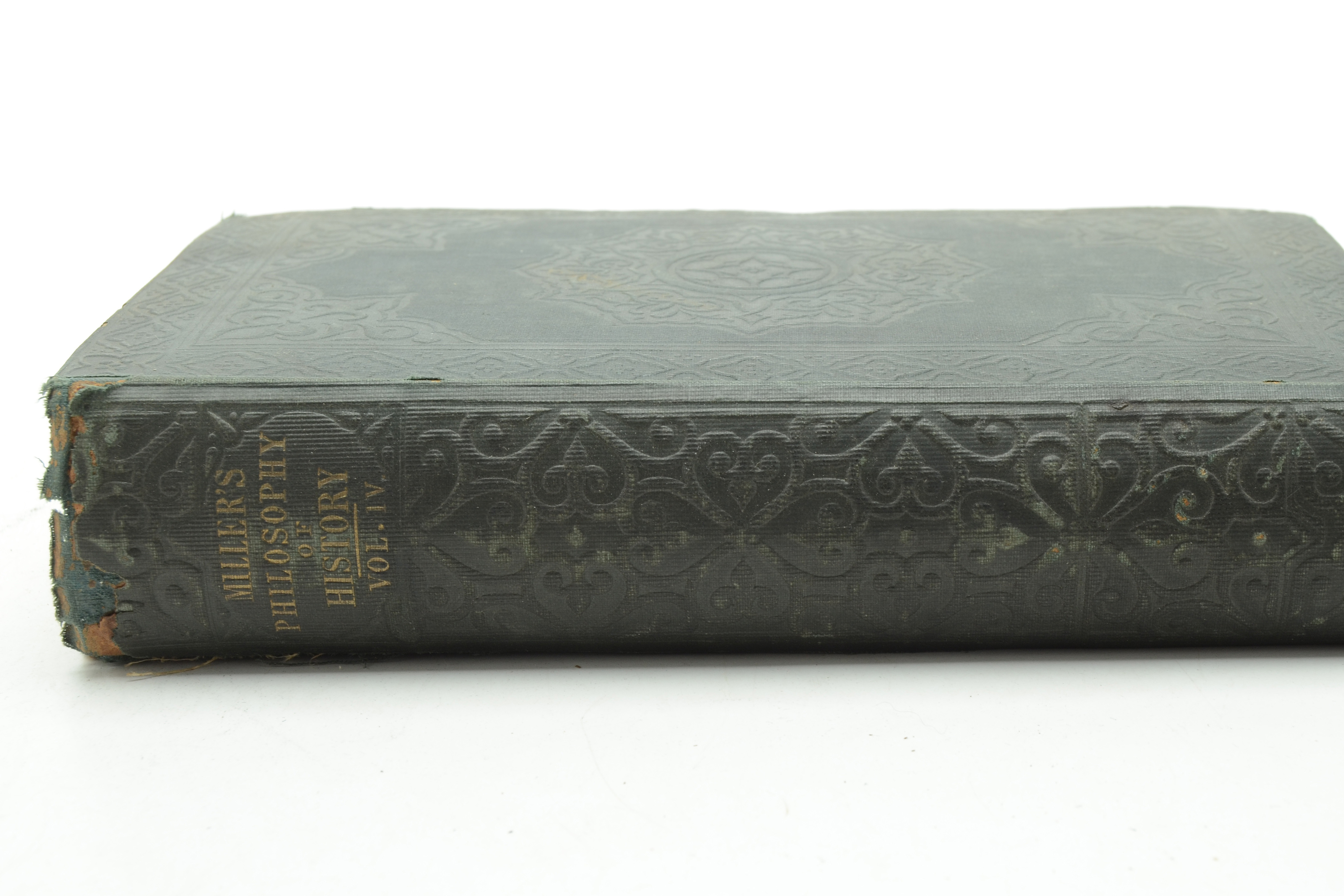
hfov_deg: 29.6
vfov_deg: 20.0
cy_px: 451
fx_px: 2538
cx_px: 743
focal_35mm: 68
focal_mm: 40
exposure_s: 1/125
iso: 200
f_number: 11
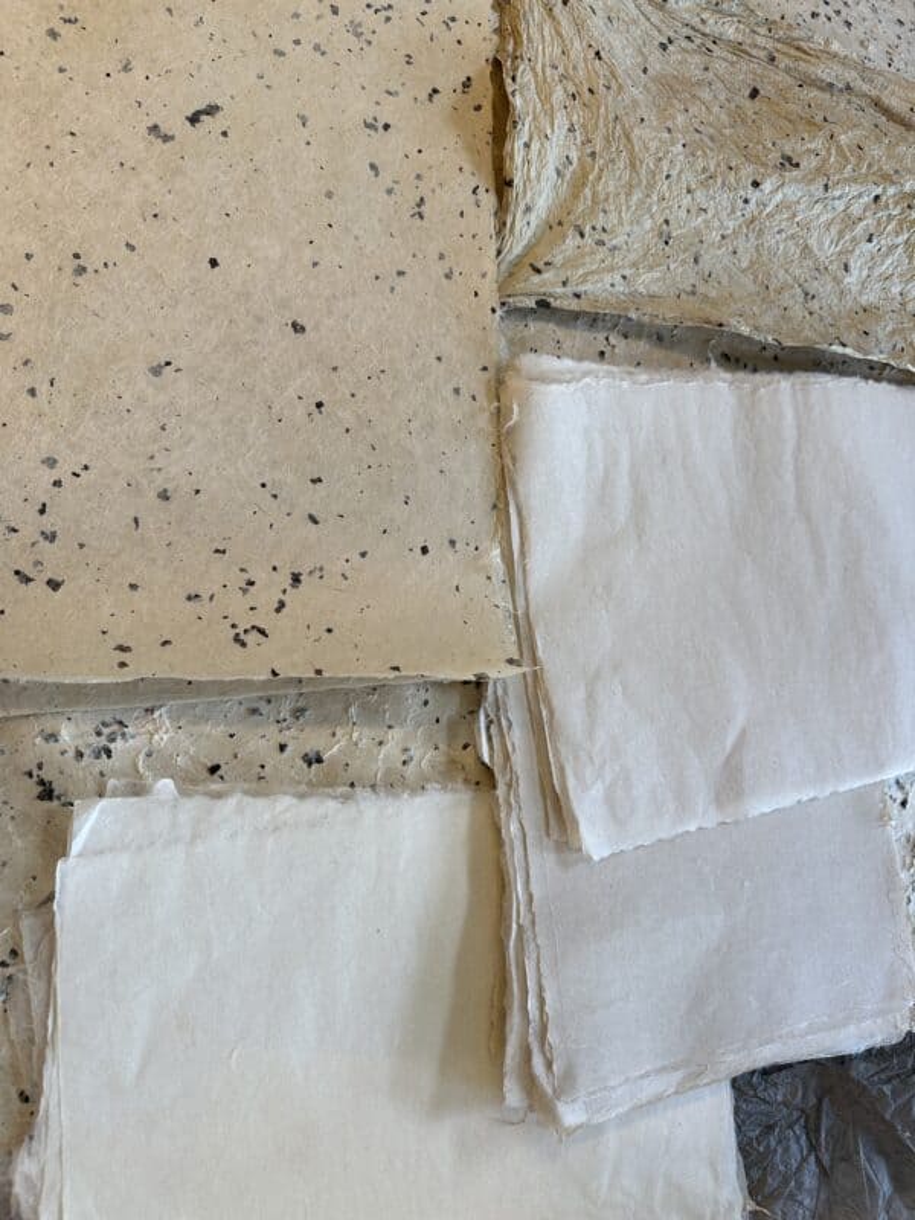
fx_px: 846
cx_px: 458
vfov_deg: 71.6
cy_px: 610
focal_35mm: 24
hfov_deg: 56.8
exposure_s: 1/120
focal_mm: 6.86
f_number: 1.78
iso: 64
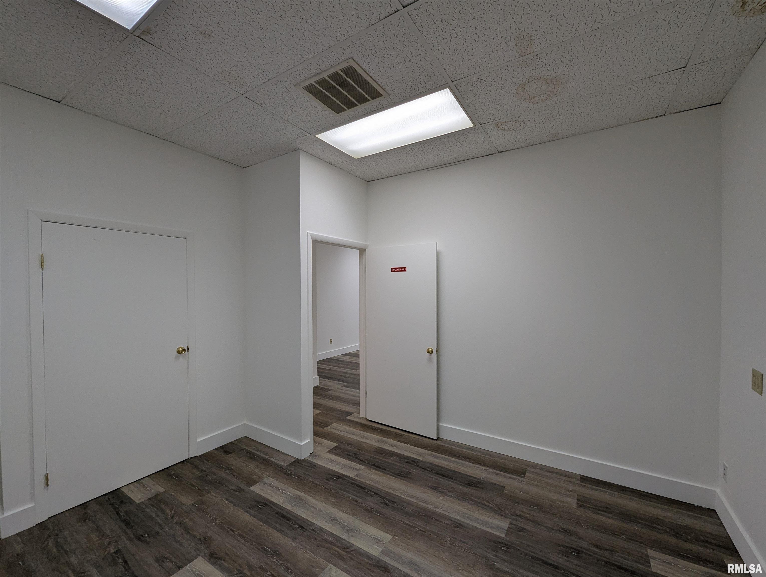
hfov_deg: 106.1
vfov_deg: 90.1
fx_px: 288
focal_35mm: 13
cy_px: 288
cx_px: 383
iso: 38
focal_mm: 1.95
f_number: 2.2
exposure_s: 1/80.6
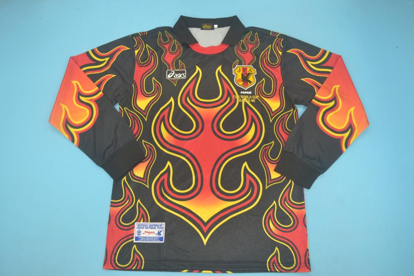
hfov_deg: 61.9
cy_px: 138
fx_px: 345
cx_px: 207
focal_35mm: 30
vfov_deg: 43.6
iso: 200
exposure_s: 1/100
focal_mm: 20
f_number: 3.8
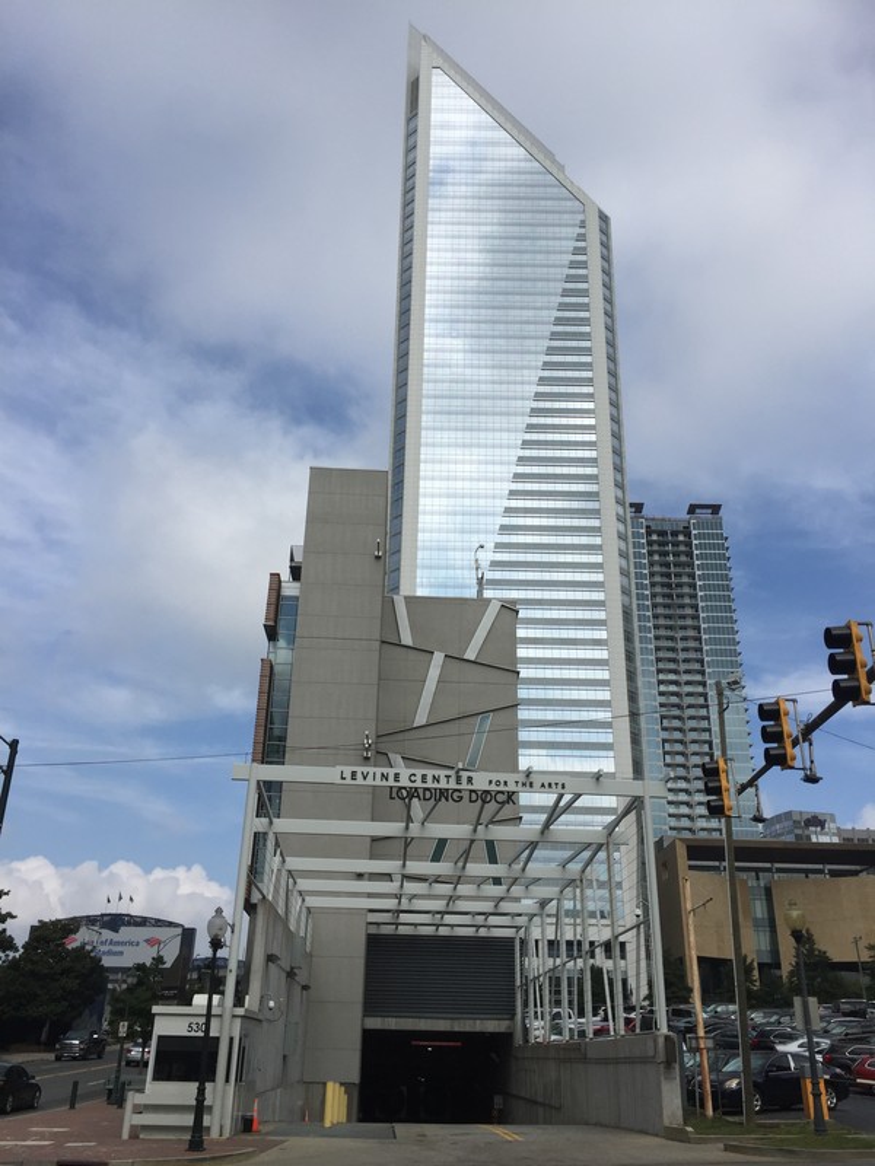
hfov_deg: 48.2
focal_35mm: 29
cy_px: 583
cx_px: 438
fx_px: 977
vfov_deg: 61.7
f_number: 2.2
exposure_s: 1/3968
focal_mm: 4.15
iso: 32
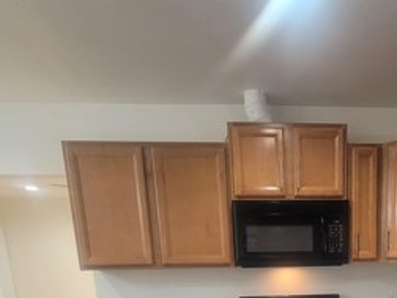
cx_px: 306
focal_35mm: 33
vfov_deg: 33.9
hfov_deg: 52.5
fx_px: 378
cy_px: 366
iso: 320
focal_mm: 2.2
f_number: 2.2
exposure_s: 1/60
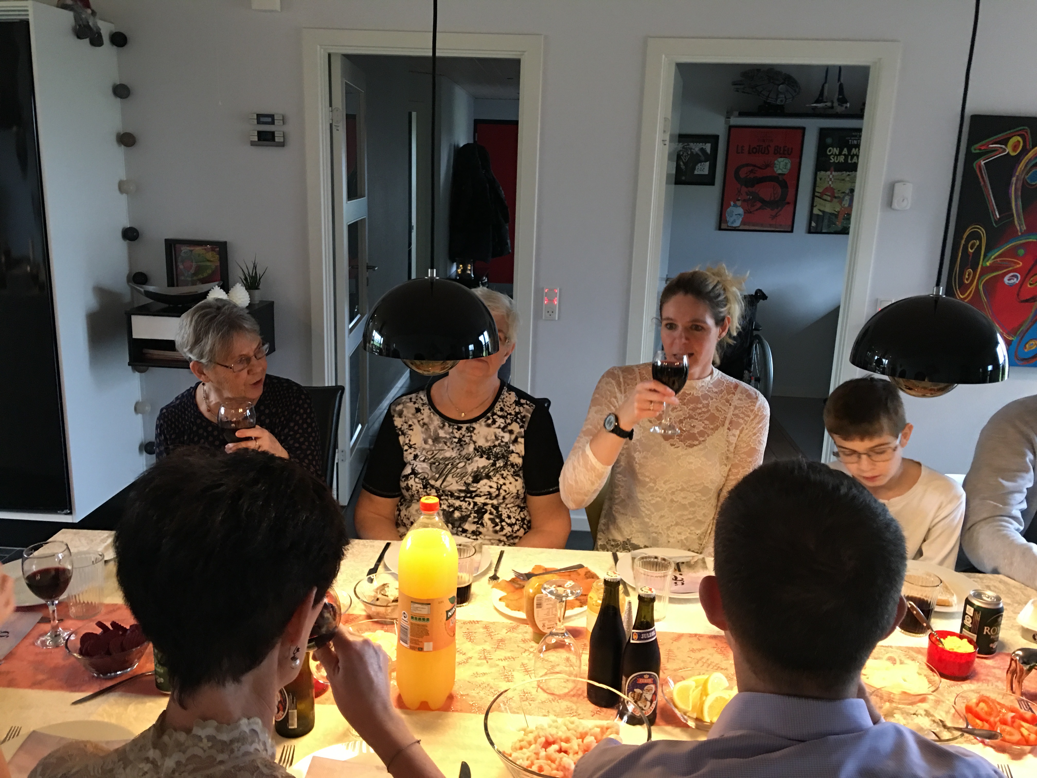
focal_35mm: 29
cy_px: 389
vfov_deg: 48.2
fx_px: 869
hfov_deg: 61.7
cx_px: 518
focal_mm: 4.15
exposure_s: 1/10
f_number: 2.2
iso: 100
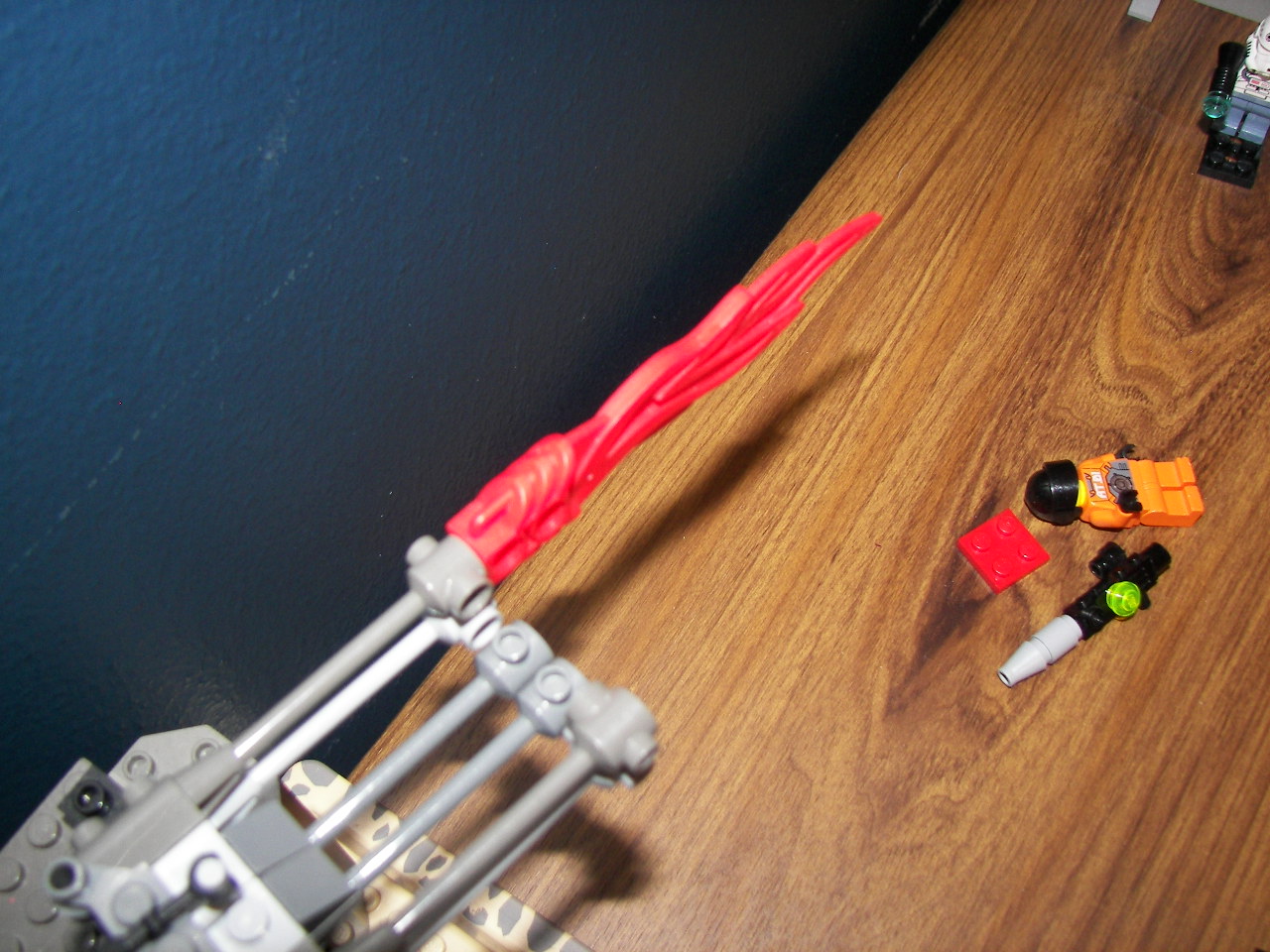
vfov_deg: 39.7
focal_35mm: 36
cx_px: 635
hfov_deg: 51.4
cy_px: 476
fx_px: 1321
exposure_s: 1/30
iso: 100
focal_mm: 6
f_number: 2.8
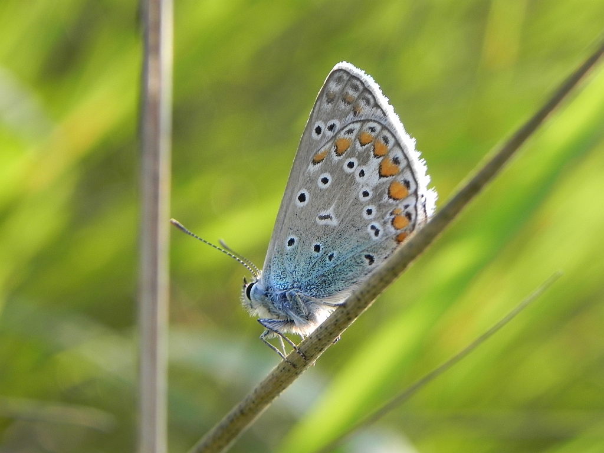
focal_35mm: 105
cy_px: 226
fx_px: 1832
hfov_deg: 18.7
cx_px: 302
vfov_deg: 14.1
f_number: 4
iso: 160
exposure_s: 1/85.8
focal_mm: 18.8
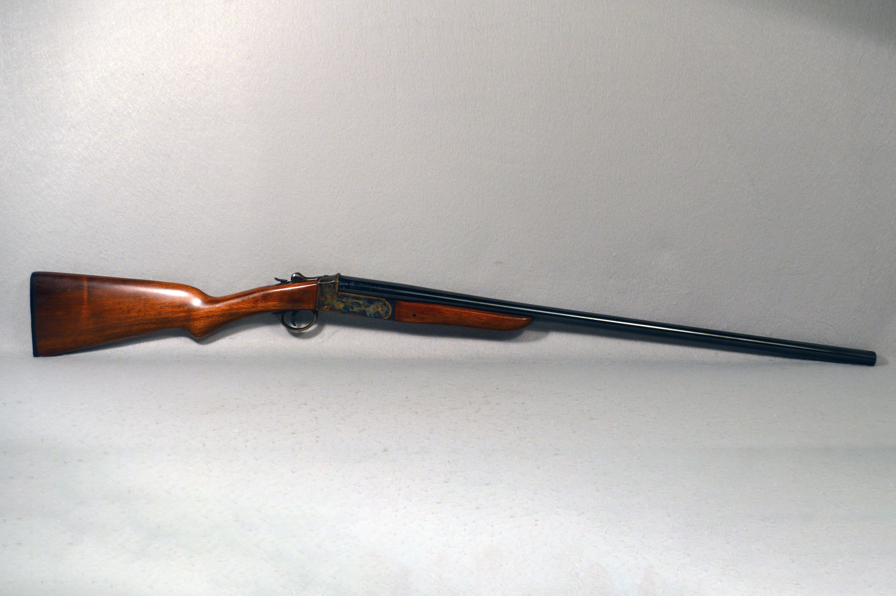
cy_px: 298
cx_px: 448
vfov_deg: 34.1
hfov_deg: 49.6
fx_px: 970
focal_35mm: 39
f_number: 5.6
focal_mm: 26
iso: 400
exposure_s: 1/125
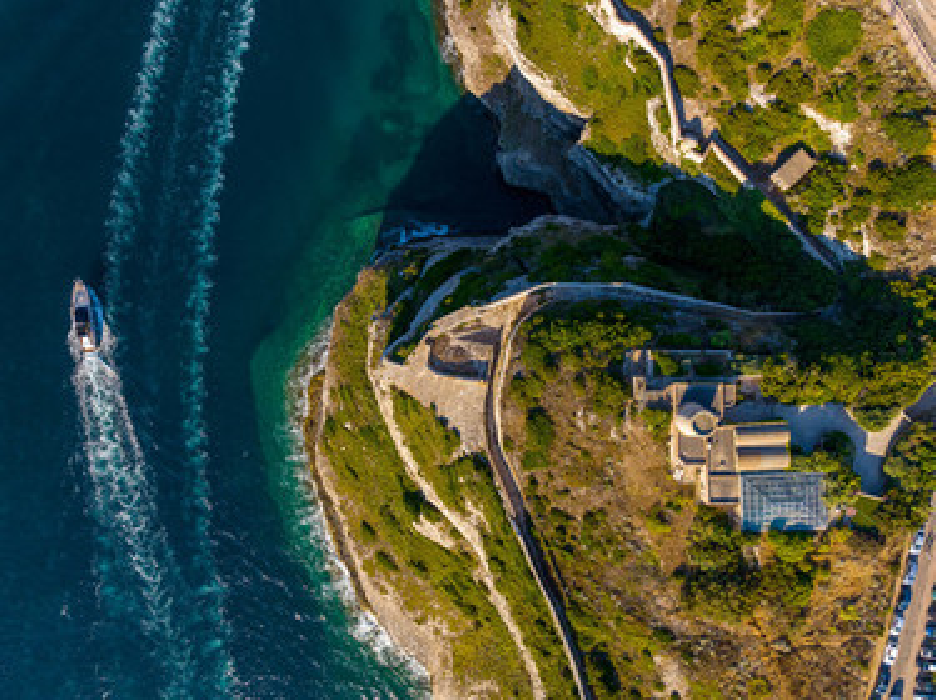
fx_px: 649
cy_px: 350
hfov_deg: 71.6
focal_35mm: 24
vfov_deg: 56.8
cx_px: 468
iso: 100
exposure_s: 1/400
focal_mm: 12.3
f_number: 3.5
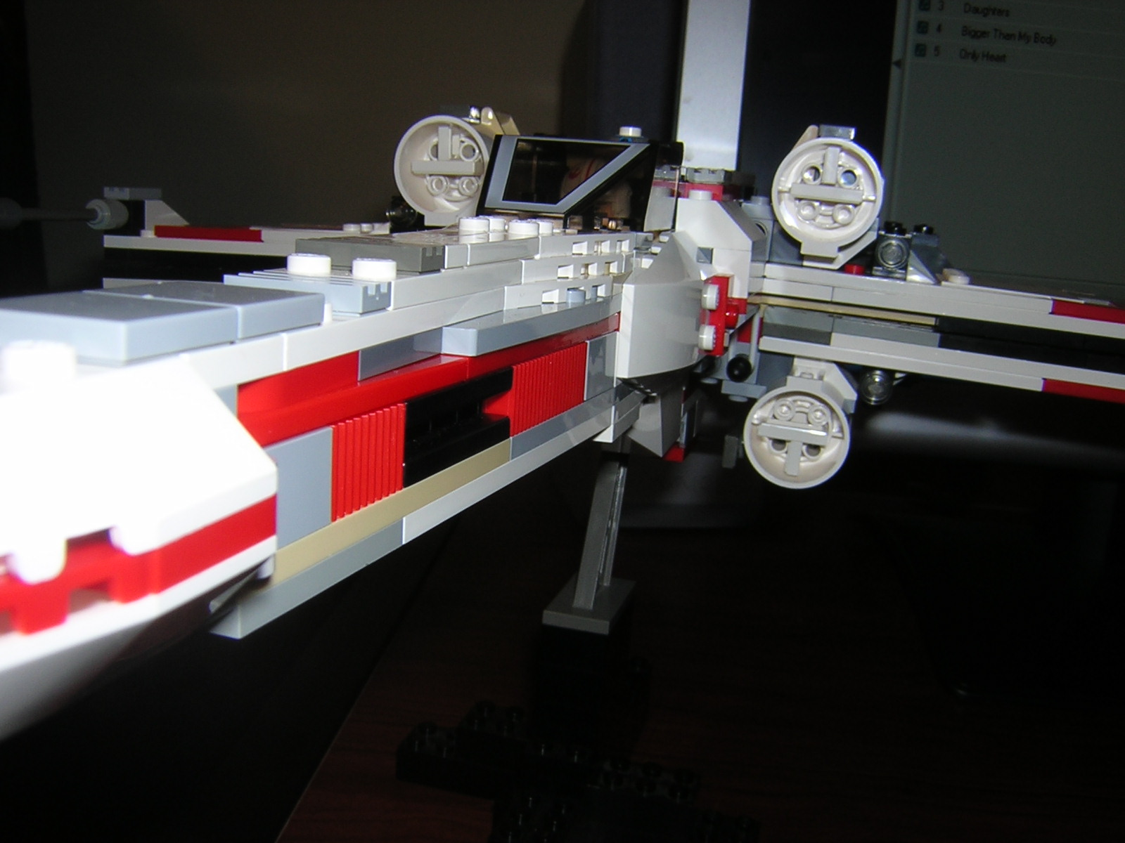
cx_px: 562
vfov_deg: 39.7
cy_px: 422
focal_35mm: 36
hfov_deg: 51.4
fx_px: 1170
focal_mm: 4.7
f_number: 5.2
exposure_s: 1/60.1
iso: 100
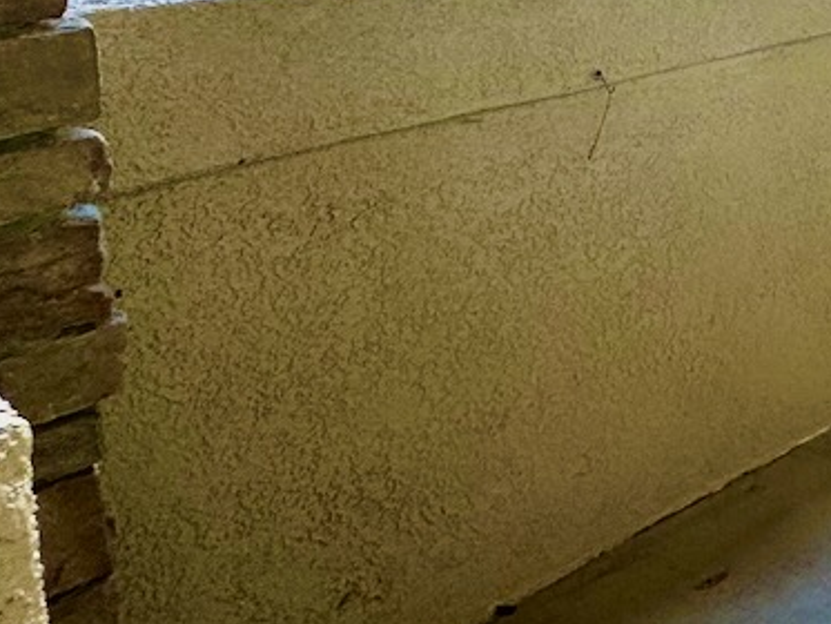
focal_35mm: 48
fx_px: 1153
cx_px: 1379
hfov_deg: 24.7
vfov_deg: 26.7
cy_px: -134
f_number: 2.2
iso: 40
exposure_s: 1/173
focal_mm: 2.22
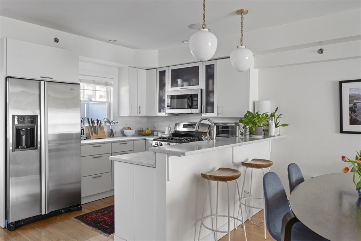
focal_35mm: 26
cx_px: 180
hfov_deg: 69.4
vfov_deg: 49.6
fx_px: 261
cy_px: 120
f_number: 7.1
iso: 320
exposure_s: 1/2.5
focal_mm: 26
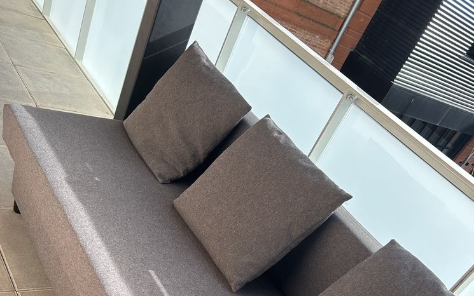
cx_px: 238
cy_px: 300
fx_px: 478
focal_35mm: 37
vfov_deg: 31.7
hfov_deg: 52.7
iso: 50
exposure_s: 1/1311
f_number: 1.5
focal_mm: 5.7
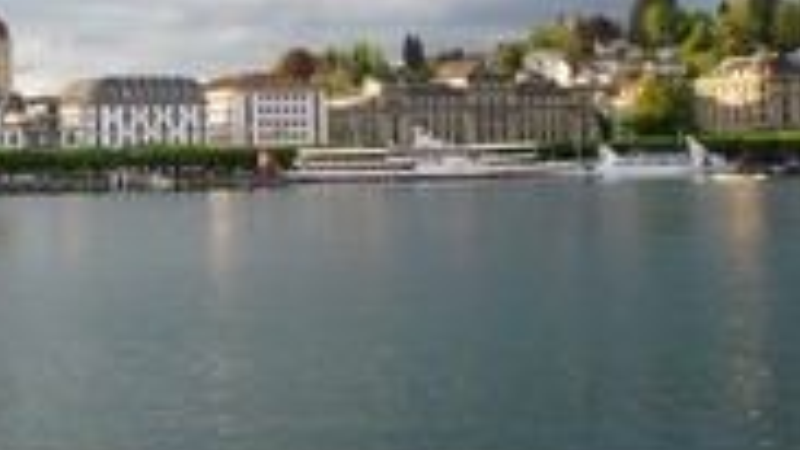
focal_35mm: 71
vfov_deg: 16.9
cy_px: 98
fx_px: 1506
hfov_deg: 27.0
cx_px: -105
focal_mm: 18
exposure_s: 1/80
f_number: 5.6
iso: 100
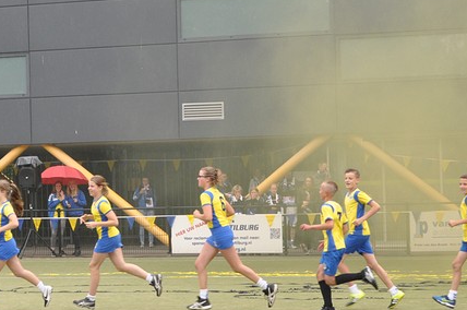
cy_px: 187
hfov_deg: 18.3
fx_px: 1440
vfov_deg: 12.3
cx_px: 108
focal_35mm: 111
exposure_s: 1/200
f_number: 7.1
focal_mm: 31
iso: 400
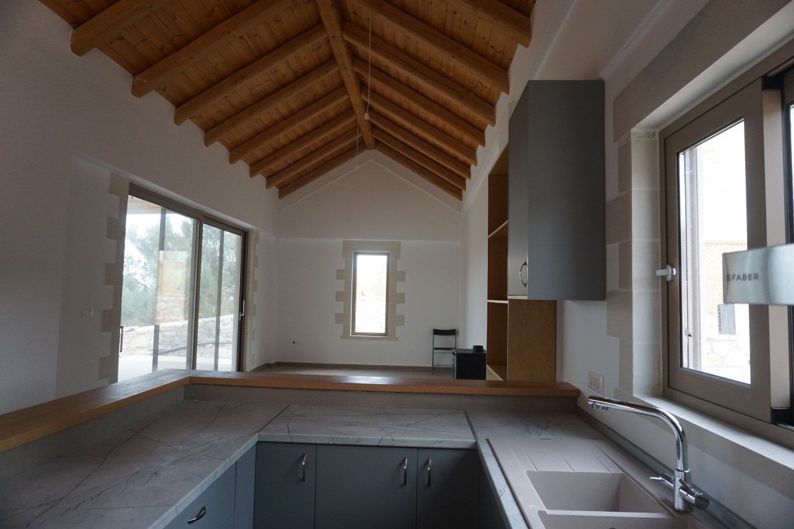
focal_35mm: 24
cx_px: 397
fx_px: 529
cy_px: 264
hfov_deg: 73.7
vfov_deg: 53.1
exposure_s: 1/160
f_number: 4
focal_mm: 16
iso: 800
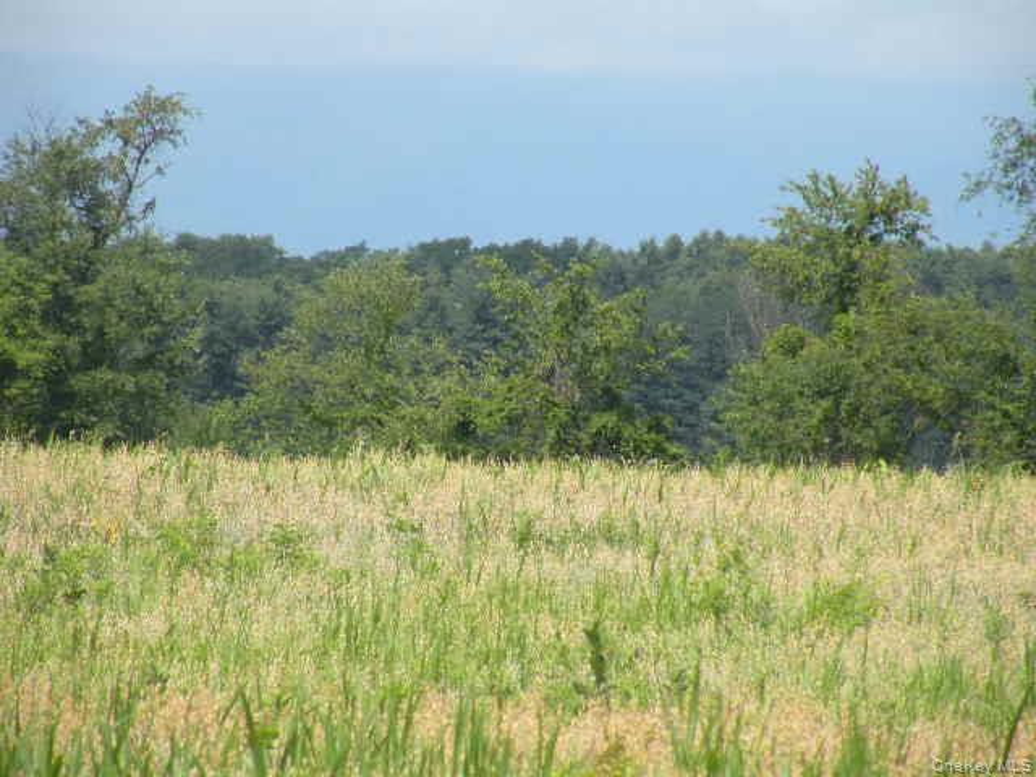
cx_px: 518
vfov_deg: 4.1
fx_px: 10894
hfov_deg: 5.4
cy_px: 388
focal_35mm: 364
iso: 64
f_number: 5
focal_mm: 64.5
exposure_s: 1/280
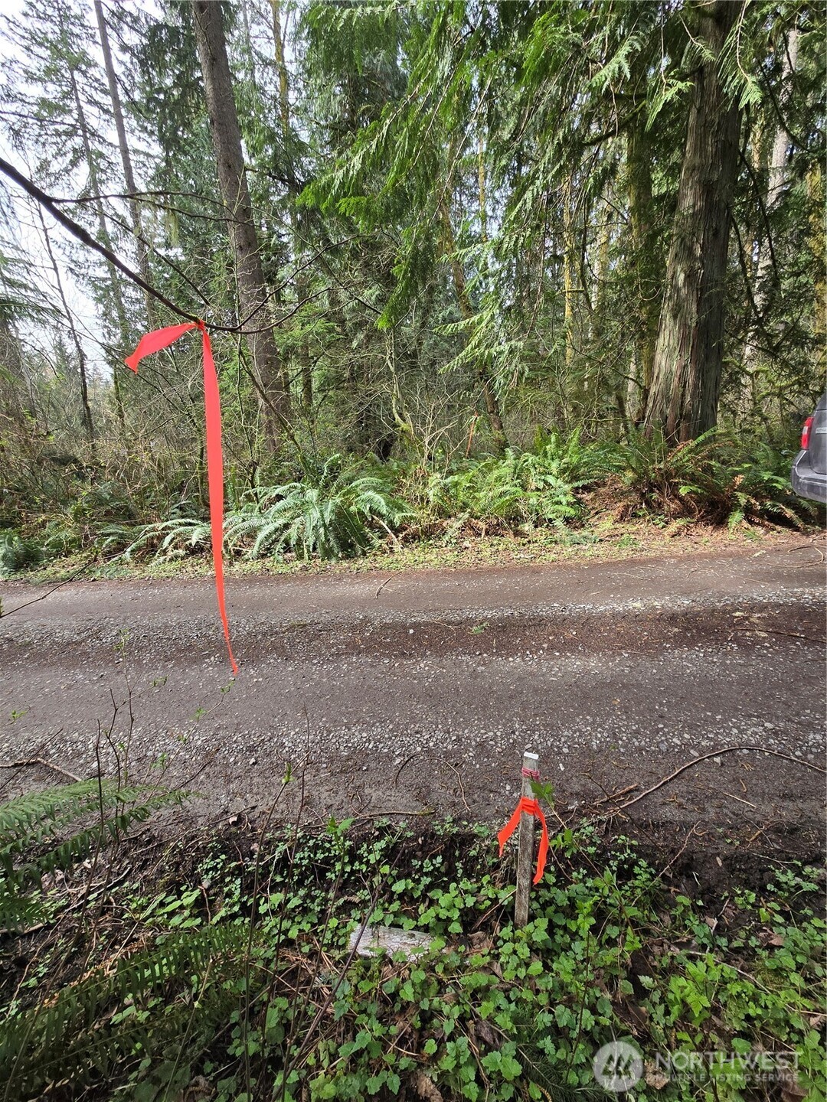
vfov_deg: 106.2
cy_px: 551
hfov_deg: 89.9
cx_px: 414
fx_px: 414
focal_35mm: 13
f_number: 2.2
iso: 50
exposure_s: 1/207
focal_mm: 2.2
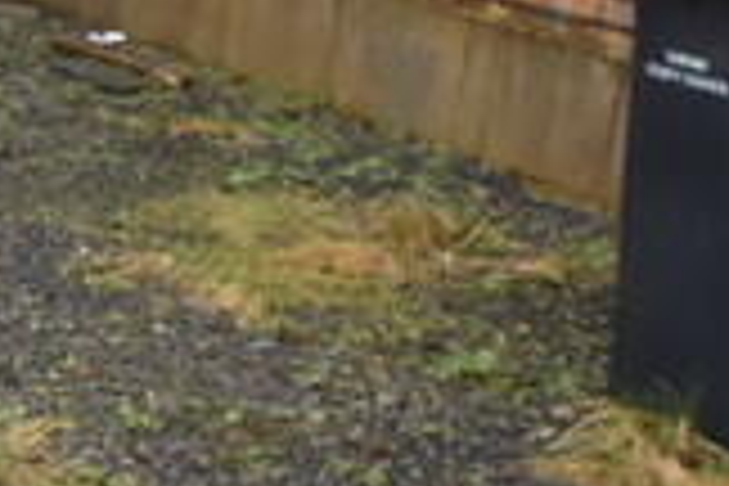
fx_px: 1924
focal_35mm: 95
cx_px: -1120
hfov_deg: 13.7
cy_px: -52
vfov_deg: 14.1
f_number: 5.6
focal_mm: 10
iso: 720
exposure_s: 1/125
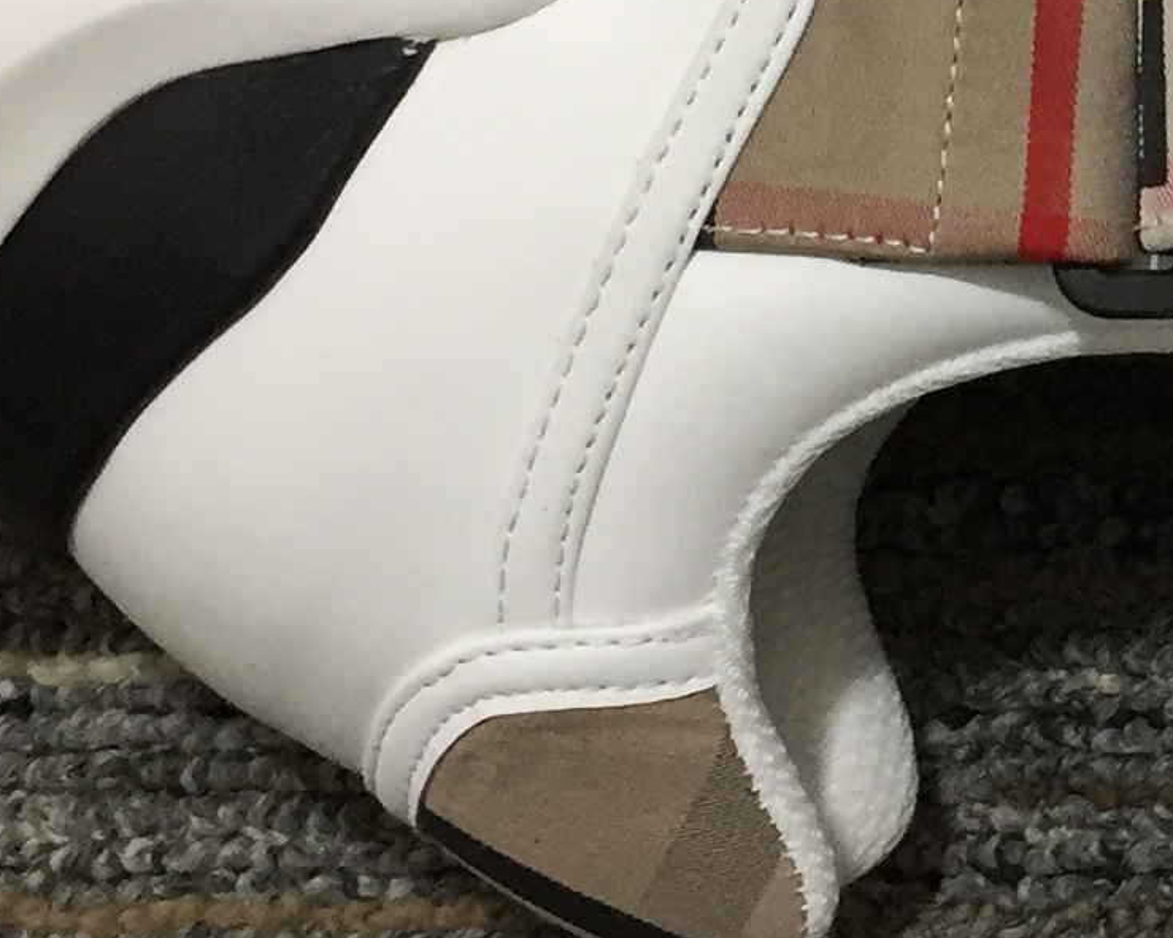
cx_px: 1729
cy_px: -22
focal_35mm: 125
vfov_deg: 12.2
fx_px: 4339
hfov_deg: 14.4
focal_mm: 4.15
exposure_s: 1/33
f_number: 2.2
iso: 64
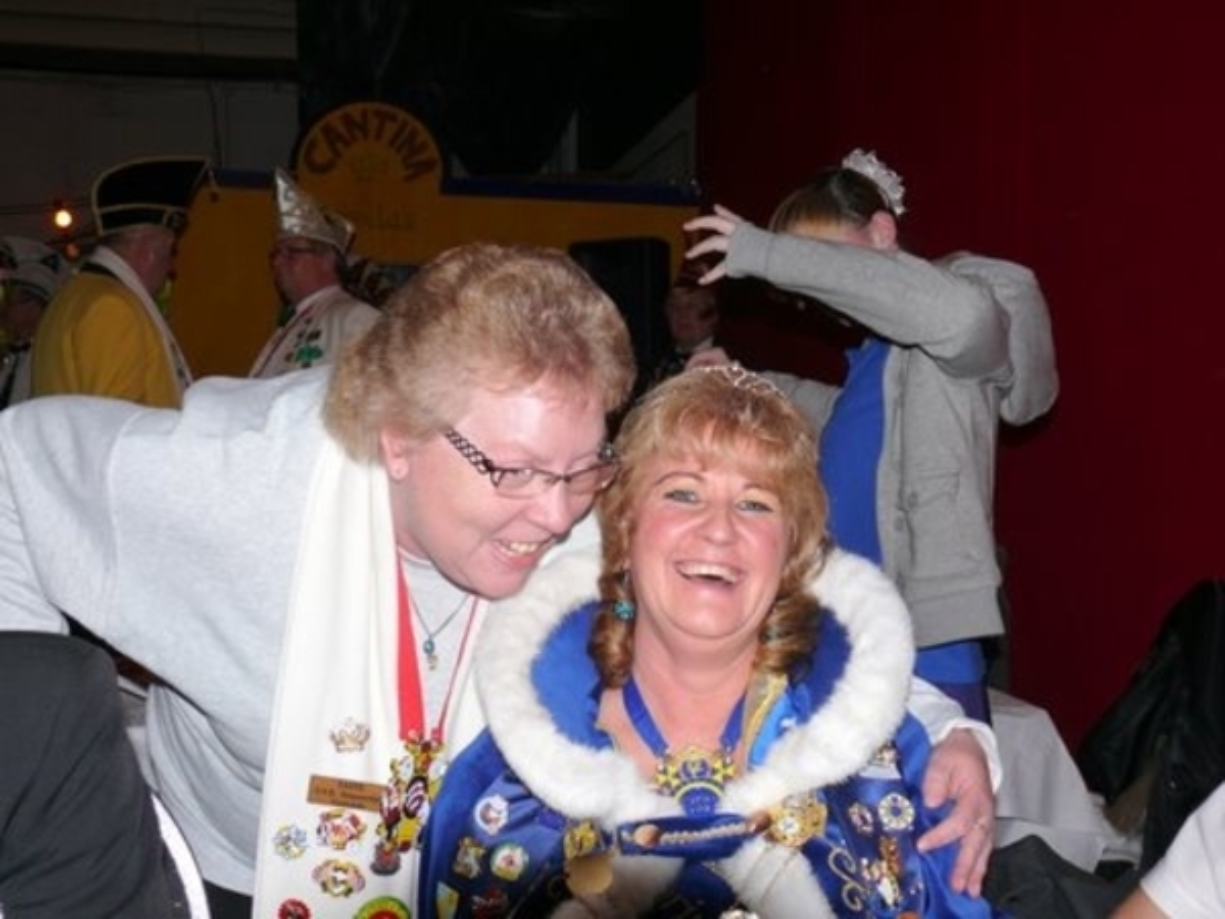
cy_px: 460
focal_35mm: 43
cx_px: 612
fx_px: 1522
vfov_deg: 33.6
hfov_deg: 43.9
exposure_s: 1/30
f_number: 2.8
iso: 100
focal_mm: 9.1
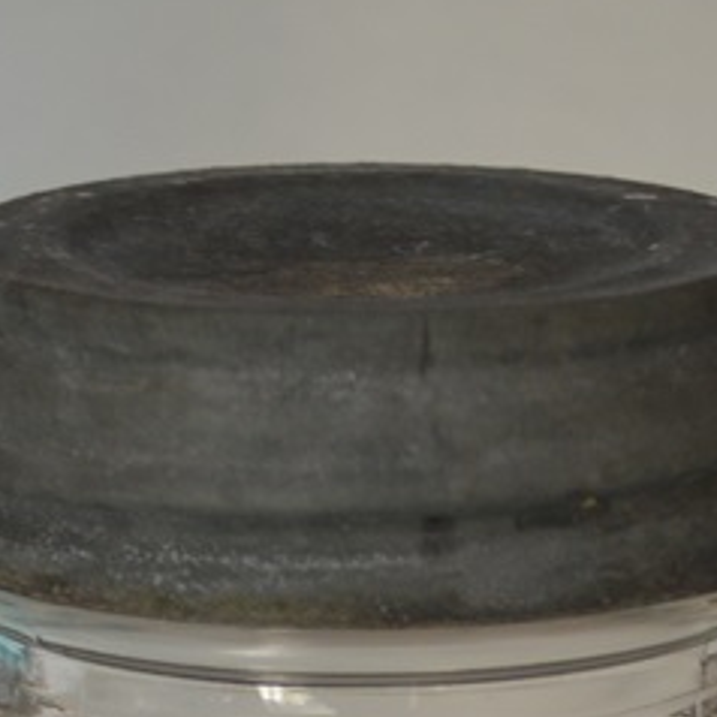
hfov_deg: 11.1
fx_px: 3703
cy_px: 1496
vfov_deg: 10.1
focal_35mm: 158
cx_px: 374
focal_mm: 28
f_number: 4.5
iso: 450
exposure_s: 1/60
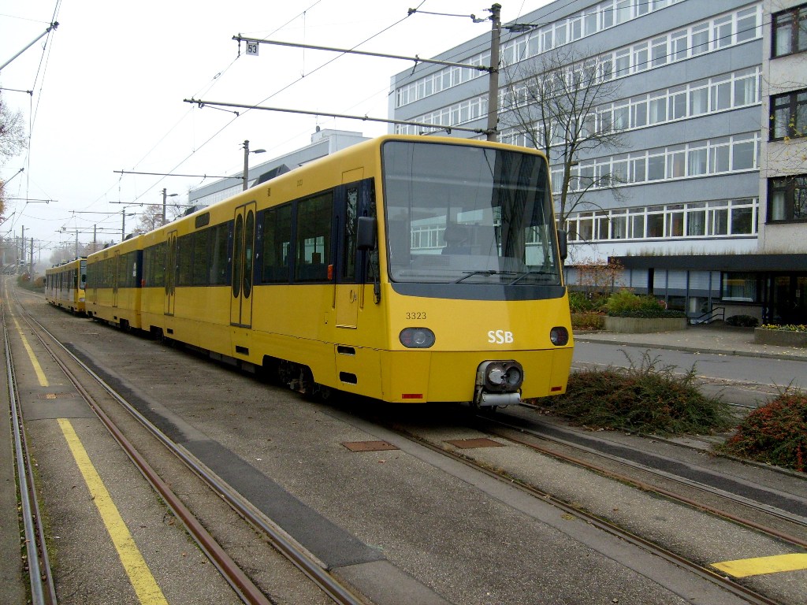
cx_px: 404
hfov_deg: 52.6
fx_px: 816
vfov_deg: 40.7
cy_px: 302
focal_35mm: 35
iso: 80
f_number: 2.8
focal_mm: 5.8
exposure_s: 1/250
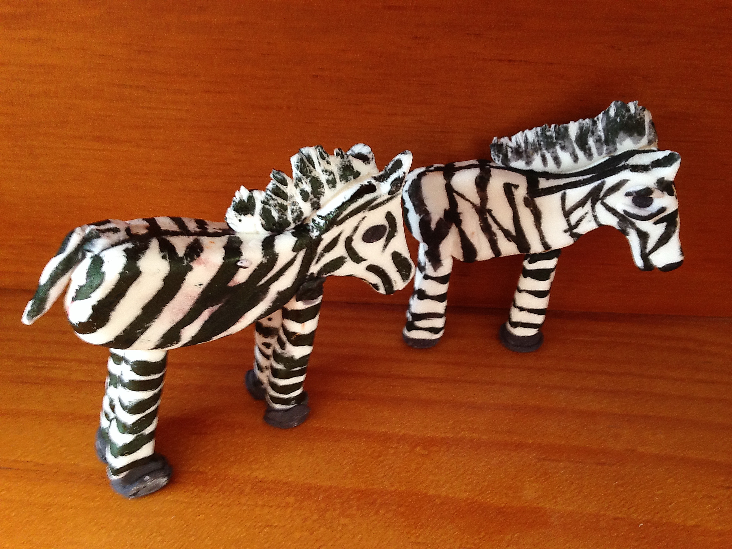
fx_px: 698
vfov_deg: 42.9
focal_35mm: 33
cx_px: 366
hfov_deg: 55.4
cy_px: 274
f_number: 2.4
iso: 100
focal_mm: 4.12
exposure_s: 1/20
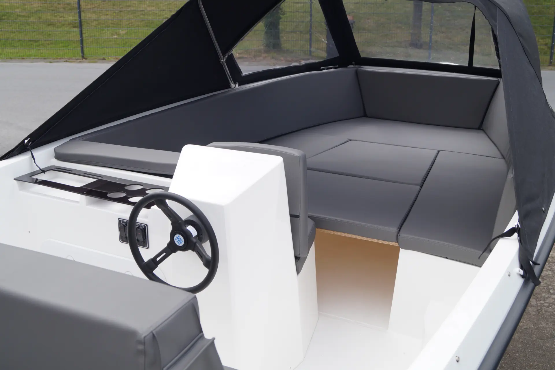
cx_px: 278
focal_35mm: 45
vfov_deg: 29.8
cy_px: 185
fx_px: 693
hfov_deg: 43.6
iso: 100
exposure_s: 1/250
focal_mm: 30
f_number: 5.6
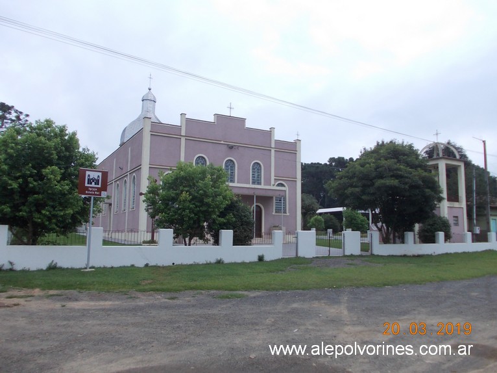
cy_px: 186
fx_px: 402
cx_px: 248
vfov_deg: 49.7
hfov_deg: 63.5
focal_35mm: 28
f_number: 5.4
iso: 80
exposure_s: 1/400
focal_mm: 4
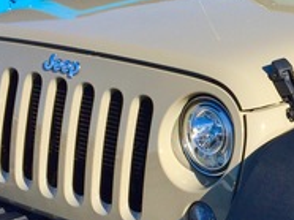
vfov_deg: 14.8
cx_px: 348
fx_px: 848
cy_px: 117
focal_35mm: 100
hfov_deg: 18.7
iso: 32
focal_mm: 4.15
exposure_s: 1/1721
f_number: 2.2
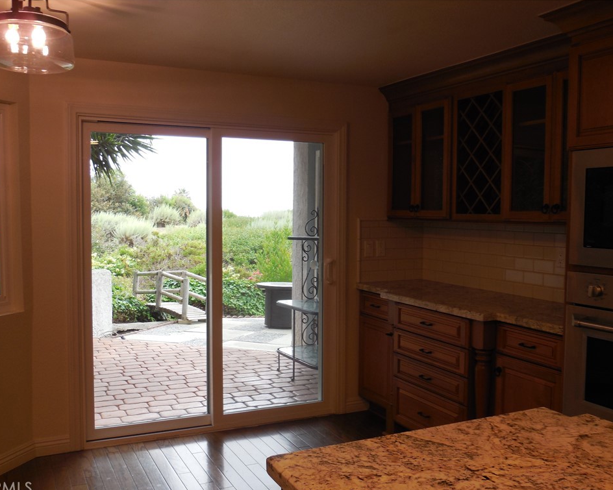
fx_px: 653
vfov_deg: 41.1
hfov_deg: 50.3
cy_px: 248
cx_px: 294
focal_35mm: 36
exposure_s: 1/60
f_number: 3.4
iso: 125
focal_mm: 6.1
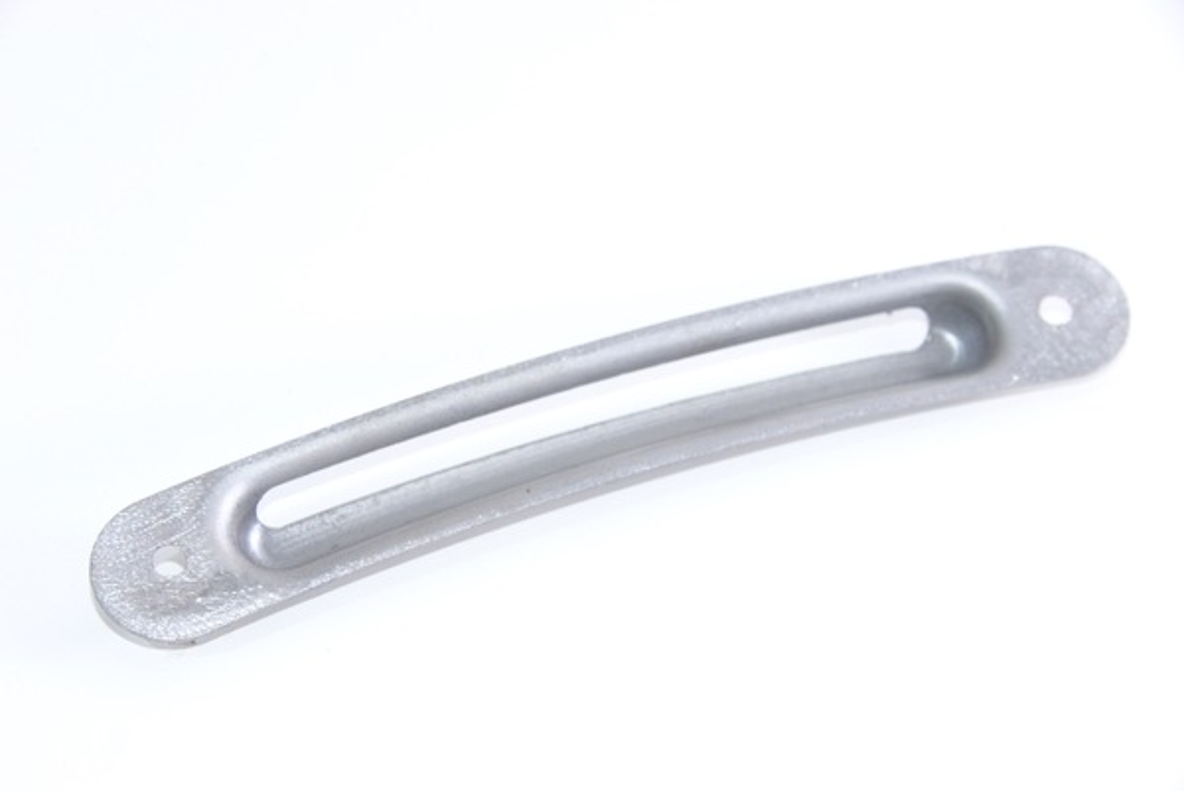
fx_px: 5266
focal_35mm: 160
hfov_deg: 12.8
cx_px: 592
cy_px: 396
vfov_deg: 8.6
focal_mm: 160
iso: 1600
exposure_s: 1/250
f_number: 11
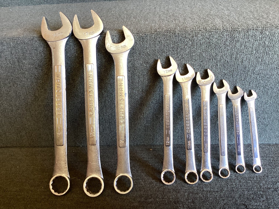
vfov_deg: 45.4
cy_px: 104
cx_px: 140
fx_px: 250
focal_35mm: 31
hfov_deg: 58.3
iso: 100
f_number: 2.4
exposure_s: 1/50
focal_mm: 3.3
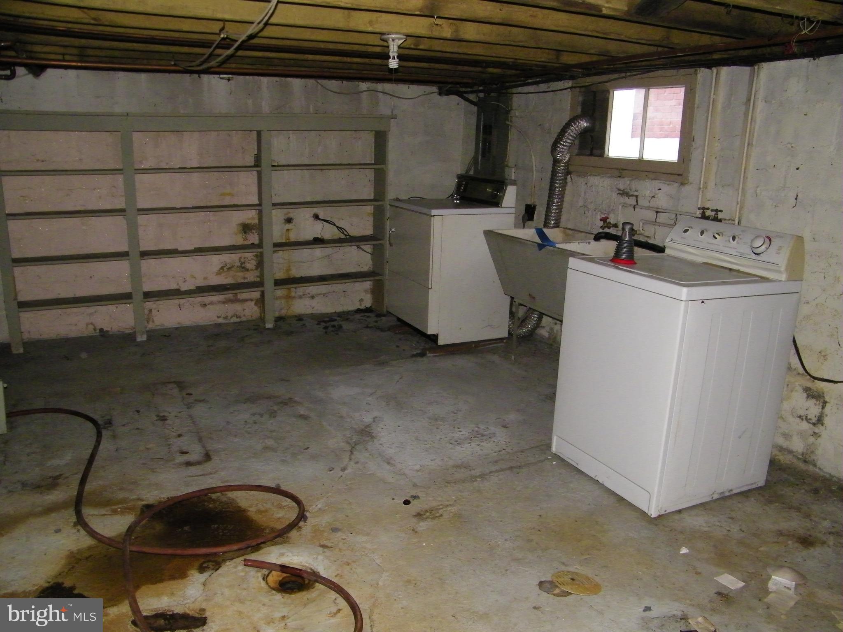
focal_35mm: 28
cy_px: 316
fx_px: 682
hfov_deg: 63.4
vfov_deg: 49.7
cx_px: 422
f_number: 3.5
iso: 400
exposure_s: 1/30
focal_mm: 5
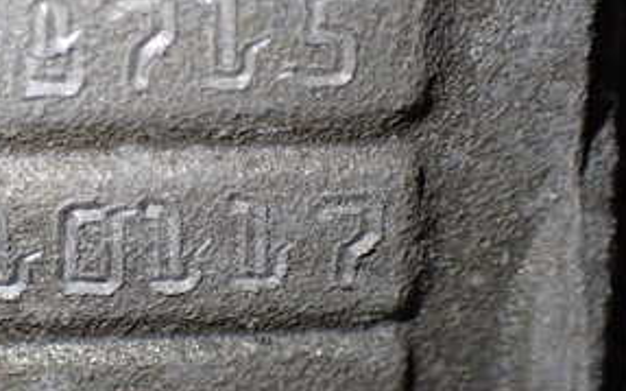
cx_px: 70
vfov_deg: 14.3
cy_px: 260
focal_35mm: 91
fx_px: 1552
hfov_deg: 22.3
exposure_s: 1/160
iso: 320
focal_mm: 7.31
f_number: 2.8
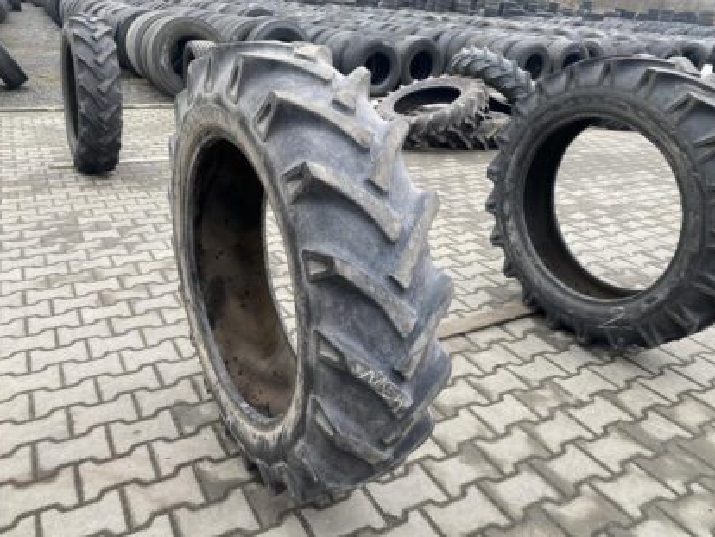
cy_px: 277
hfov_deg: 65.3
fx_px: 558
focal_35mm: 27
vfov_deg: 51.4
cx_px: 352
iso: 40
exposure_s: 1/121
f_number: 1.8
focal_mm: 4.25
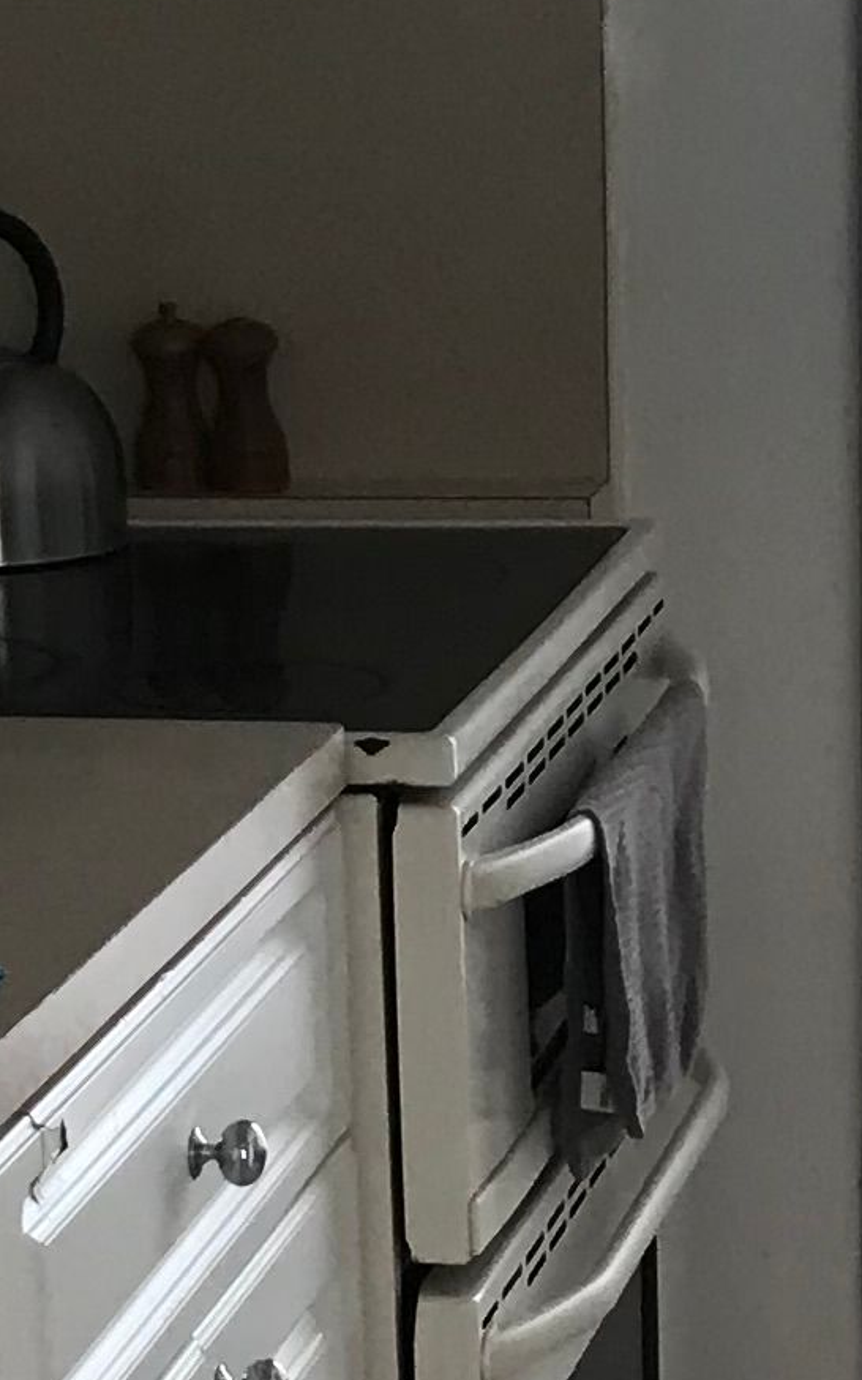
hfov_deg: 9.6
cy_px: 1063
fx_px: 5151
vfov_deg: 15.2
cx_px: 328
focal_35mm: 137
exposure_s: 1/24
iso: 40
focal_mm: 3.99
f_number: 1.8
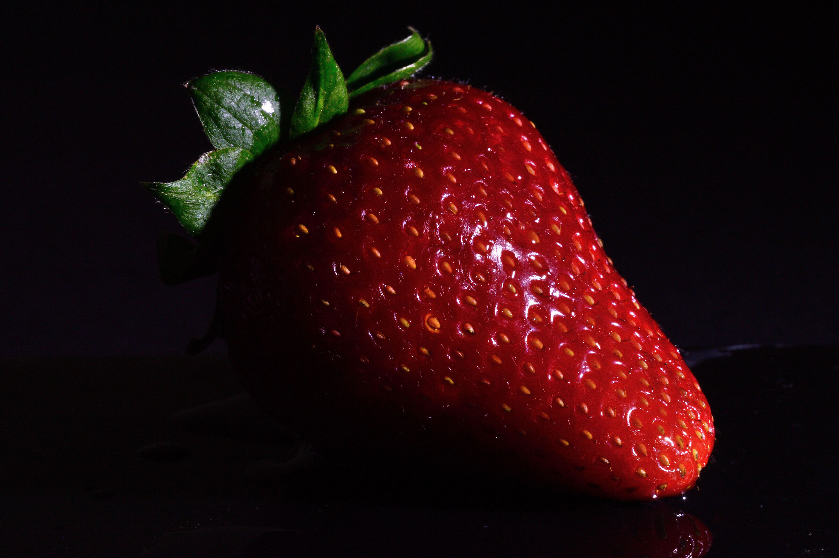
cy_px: 279
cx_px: 420
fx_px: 3668
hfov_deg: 13.1
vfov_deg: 8.7
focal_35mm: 158
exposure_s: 1/3
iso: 400
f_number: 29
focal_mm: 105
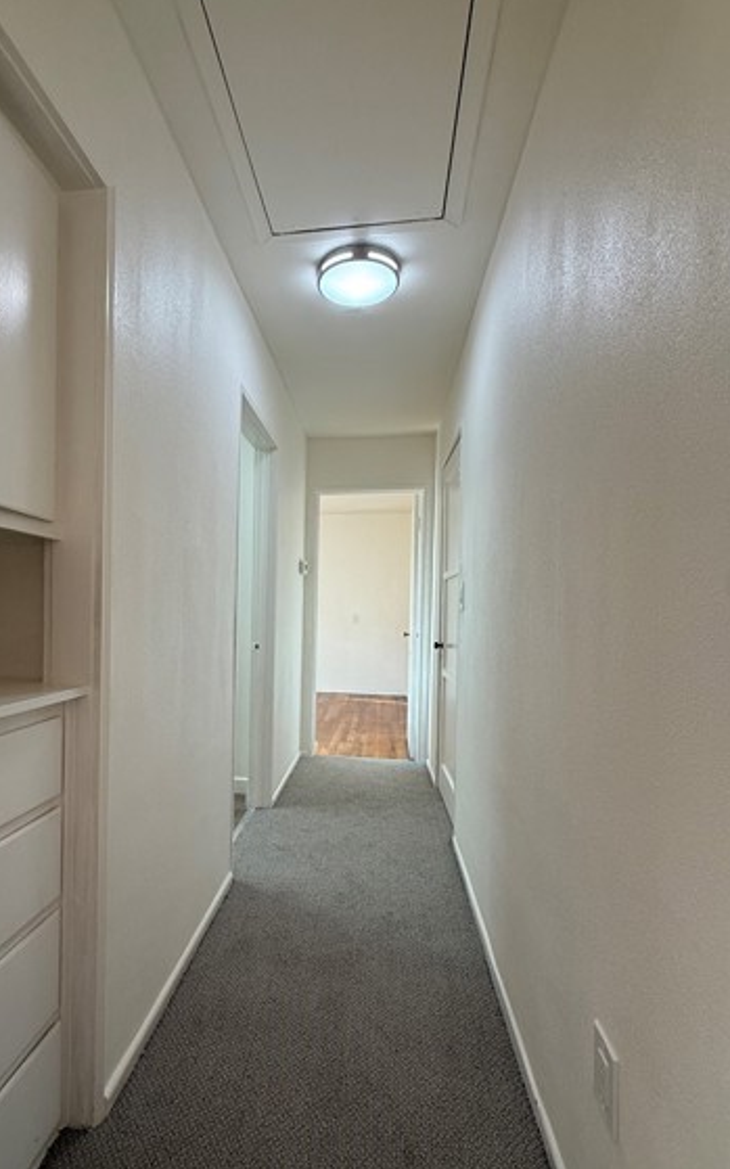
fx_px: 542
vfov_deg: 94.3
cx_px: 295
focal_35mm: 17
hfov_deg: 67.3
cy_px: 621
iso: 80
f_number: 2.2
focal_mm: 2.22
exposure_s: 1/120
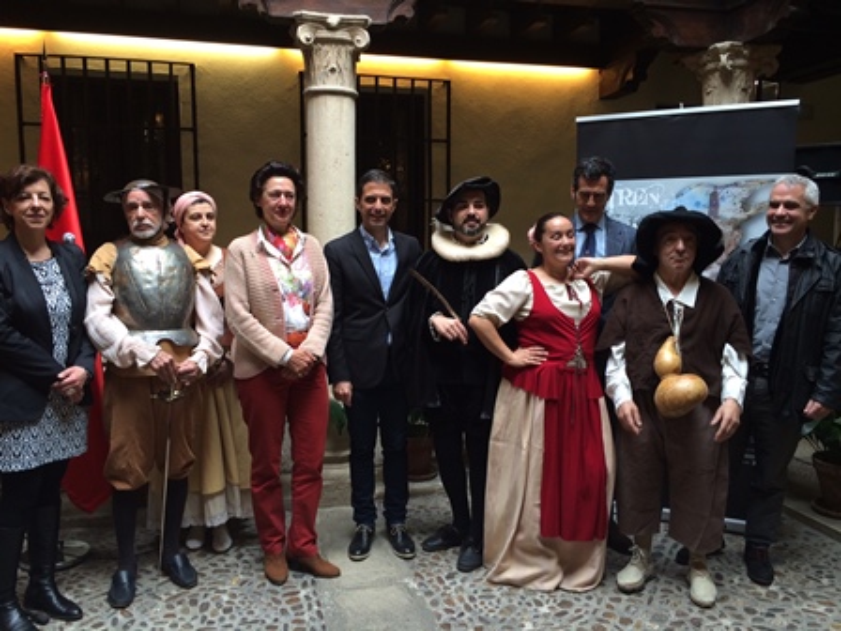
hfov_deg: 61.7
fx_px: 705
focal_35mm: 29
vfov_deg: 48.2
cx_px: 420
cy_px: 316
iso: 32
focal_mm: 4.15
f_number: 2.2
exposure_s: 1/51
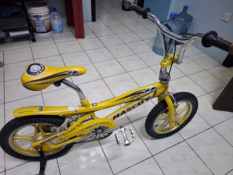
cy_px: 88
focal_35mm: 23
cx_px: 116
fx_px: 155
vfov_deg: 58.9
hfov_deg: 73.9
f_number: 1.8
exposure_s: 1/40
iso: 320
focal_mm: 5.54
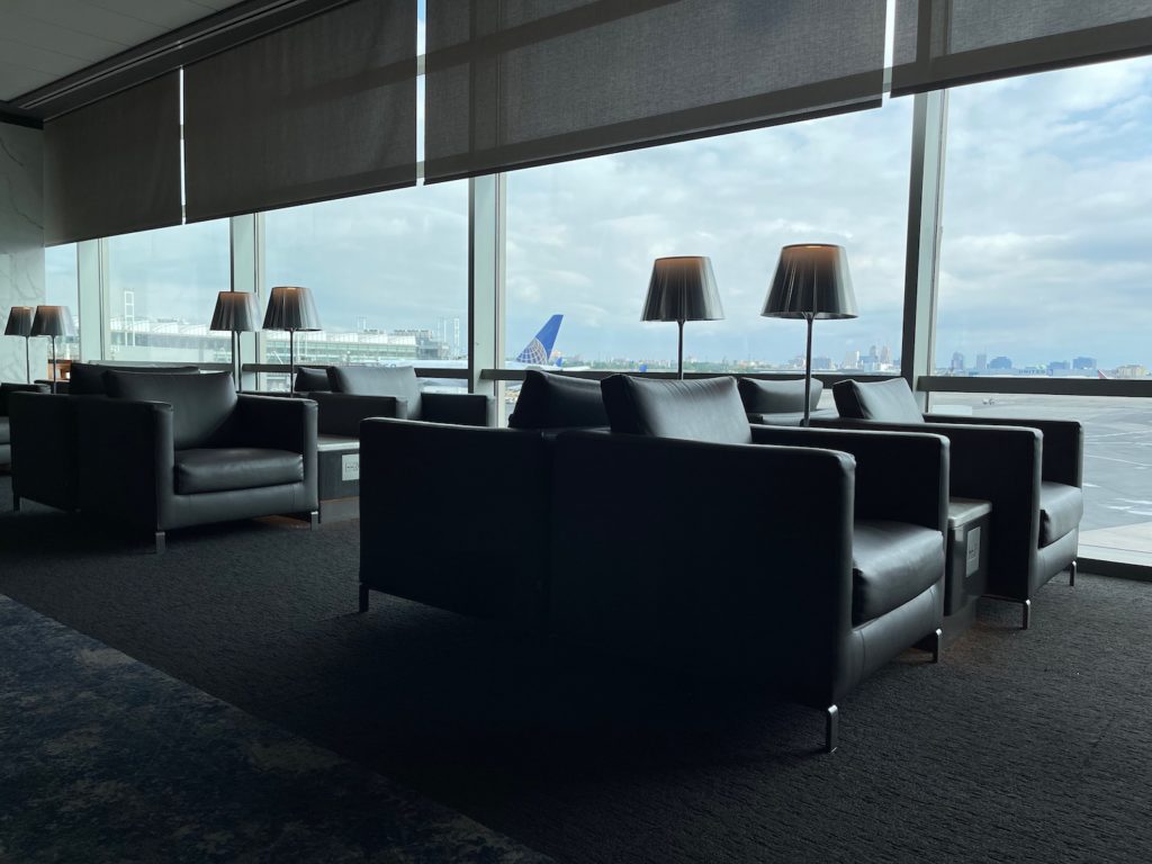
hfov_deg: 67.3
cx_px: 576
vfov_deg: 53.1
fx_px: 865
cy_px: 432
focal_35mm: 26
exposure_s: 1/1387
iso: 32
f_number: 1.6
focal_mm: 5.1
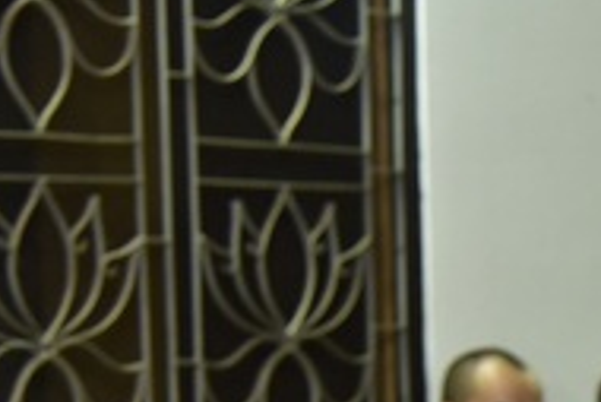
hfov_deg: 12.3
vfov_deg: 8.2
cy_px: 668
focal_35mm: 164
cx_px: 702
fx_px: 2740
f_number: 4
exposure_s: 1/40
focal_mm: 48
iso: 1250
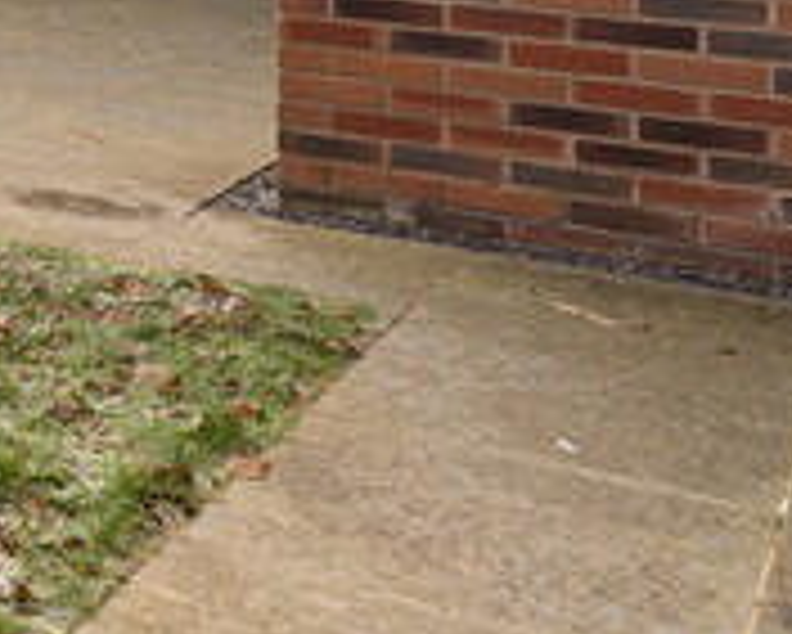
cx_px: -1336
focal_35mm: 83
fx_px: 1949
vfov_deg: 16.8
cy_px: -304
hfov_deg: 13.1
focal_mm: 15.2
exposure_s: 1/400
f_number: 5.6
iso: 100
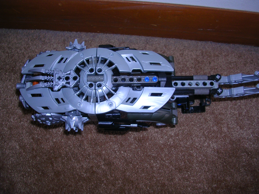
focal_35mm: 38
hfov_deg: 49.0
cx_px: 130
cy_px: 97
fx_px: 284
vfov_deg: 37.7
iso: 50
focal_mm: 5.8
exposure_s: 1/60.1
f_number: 2.8
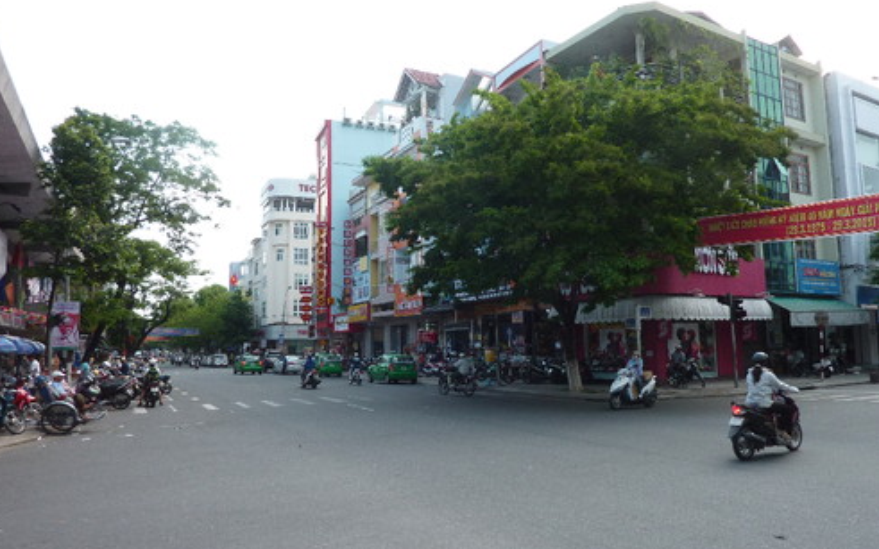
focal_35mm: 27
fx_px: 647
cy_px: 282
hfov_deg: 68.4
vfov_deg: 46.0
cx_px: 435
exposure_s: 1/250
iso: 125
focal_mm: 4.1
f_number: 3.3
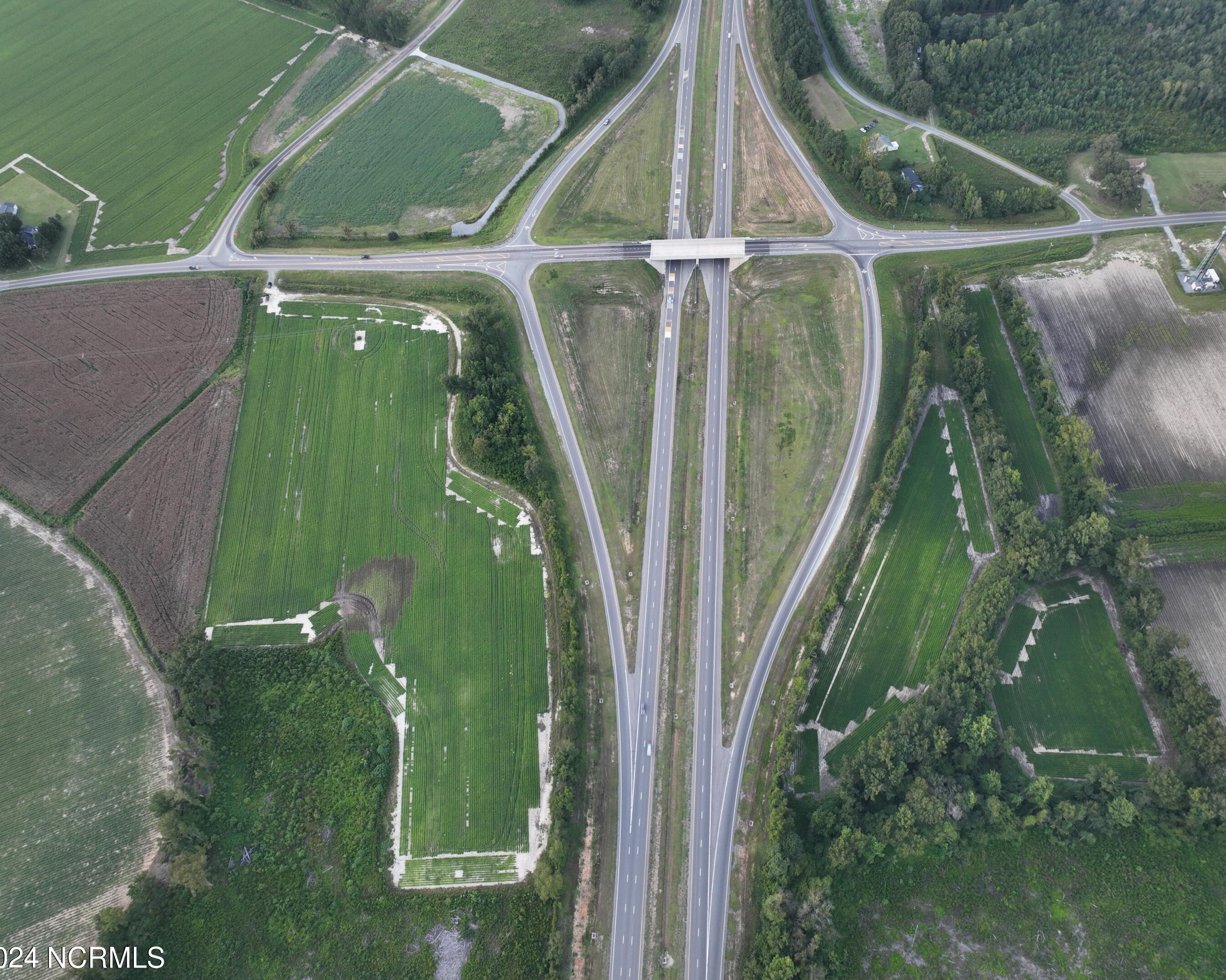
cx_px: 634
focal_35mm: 26
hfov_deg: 66.0
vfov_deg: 54.9
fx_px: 943
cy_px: 495
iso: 100
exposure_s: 1/15
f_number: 2.8
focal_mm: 12.29
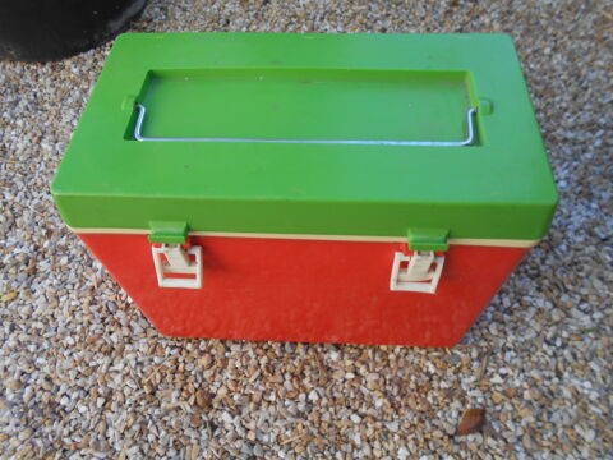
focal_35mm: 26
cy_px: 230
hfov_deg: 67.3
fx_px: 460
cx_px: 306
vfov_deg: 53.1
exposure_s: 1/125
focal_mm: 4.6
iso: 80
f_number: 3.2
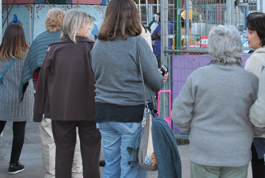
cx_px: 184
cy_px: 35
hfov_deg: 24.0
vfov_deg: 16.2
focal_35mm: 84
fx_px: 620
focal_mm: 26
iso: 200
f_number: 4.2
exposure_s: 1/60
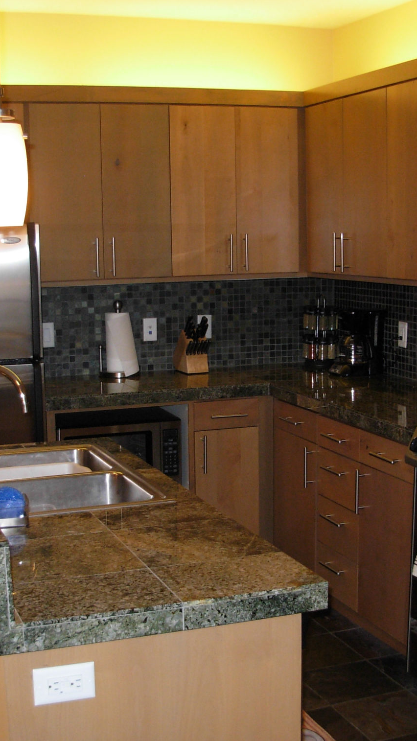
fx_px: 1100
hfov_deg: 21.5
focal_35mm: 56
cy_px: 370
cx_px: 226
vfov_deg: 37.2
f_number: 2.9
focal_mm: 6.3
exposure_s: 1/47.9
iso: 168
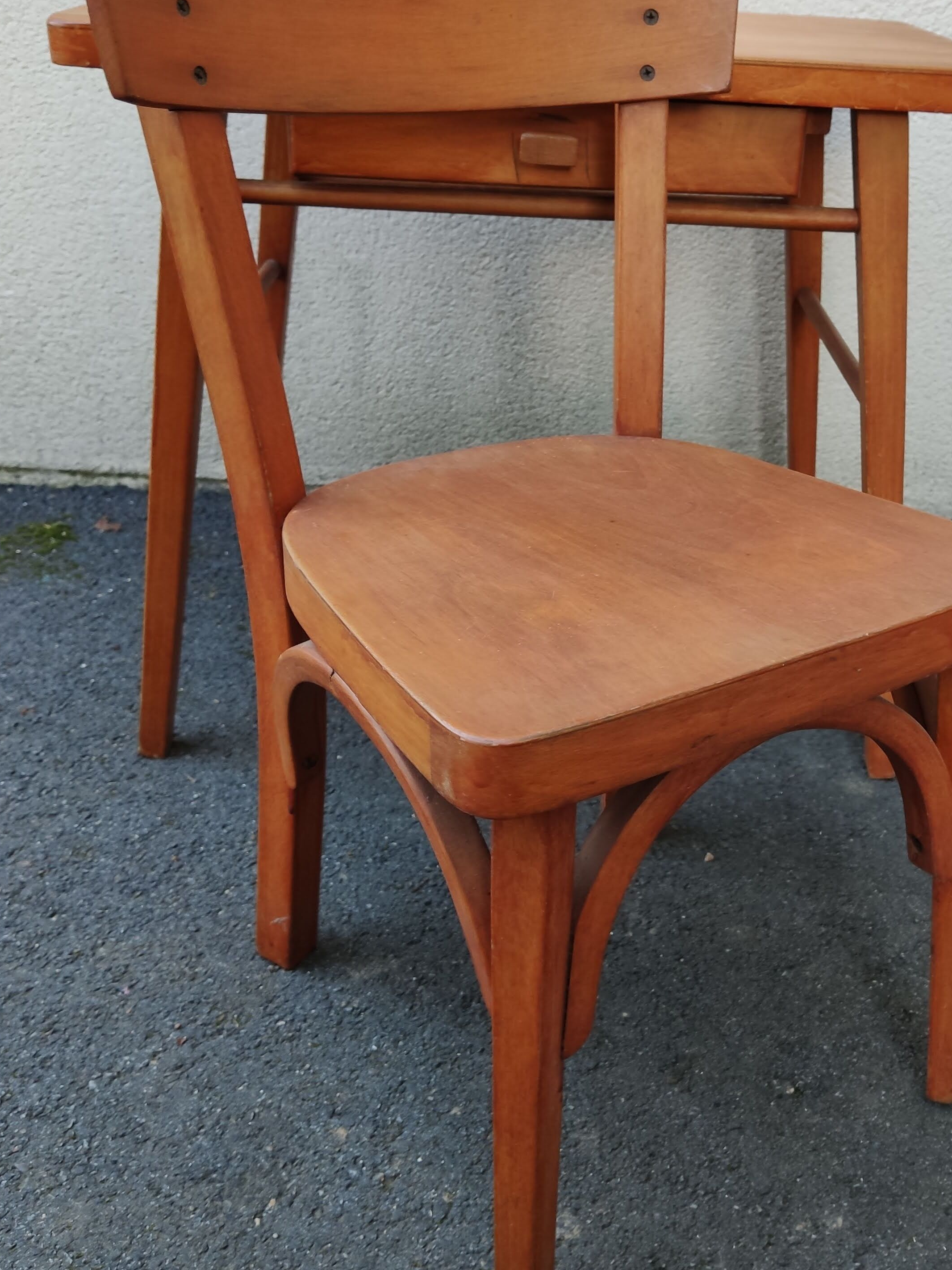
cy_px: 612
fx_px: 1393
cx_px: 614
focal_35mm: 38
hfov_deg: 37.4
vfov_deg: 49.0
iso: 199
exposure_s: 1/100
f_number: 1.75
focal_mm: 4.75
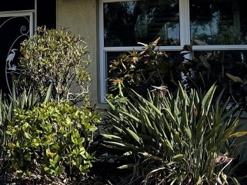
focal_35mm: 83
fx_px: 592
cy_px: 6
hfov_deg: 22.9
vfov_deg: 17.4
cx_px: 19
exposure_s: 1/3663
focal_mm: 5.1
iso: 32
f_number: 1.6
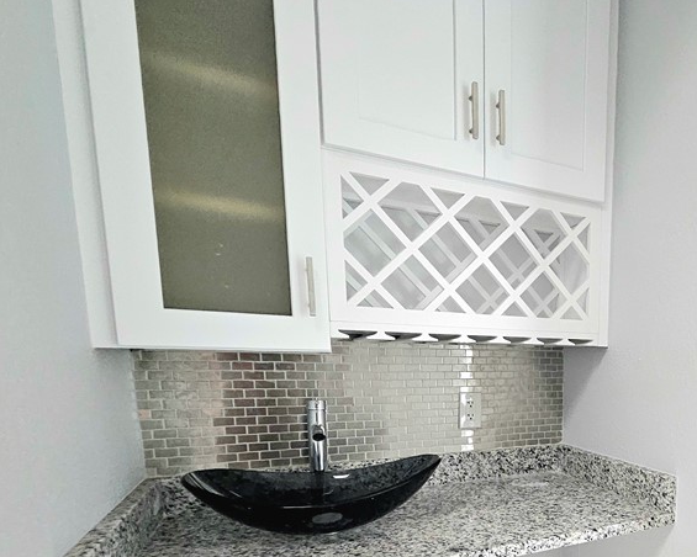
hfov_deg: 63.9
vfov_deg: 57.3
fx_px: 474
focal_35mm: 23
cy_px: 429
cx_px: 590
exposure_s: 1/30
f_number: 2.2
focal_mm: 1.74
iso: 400
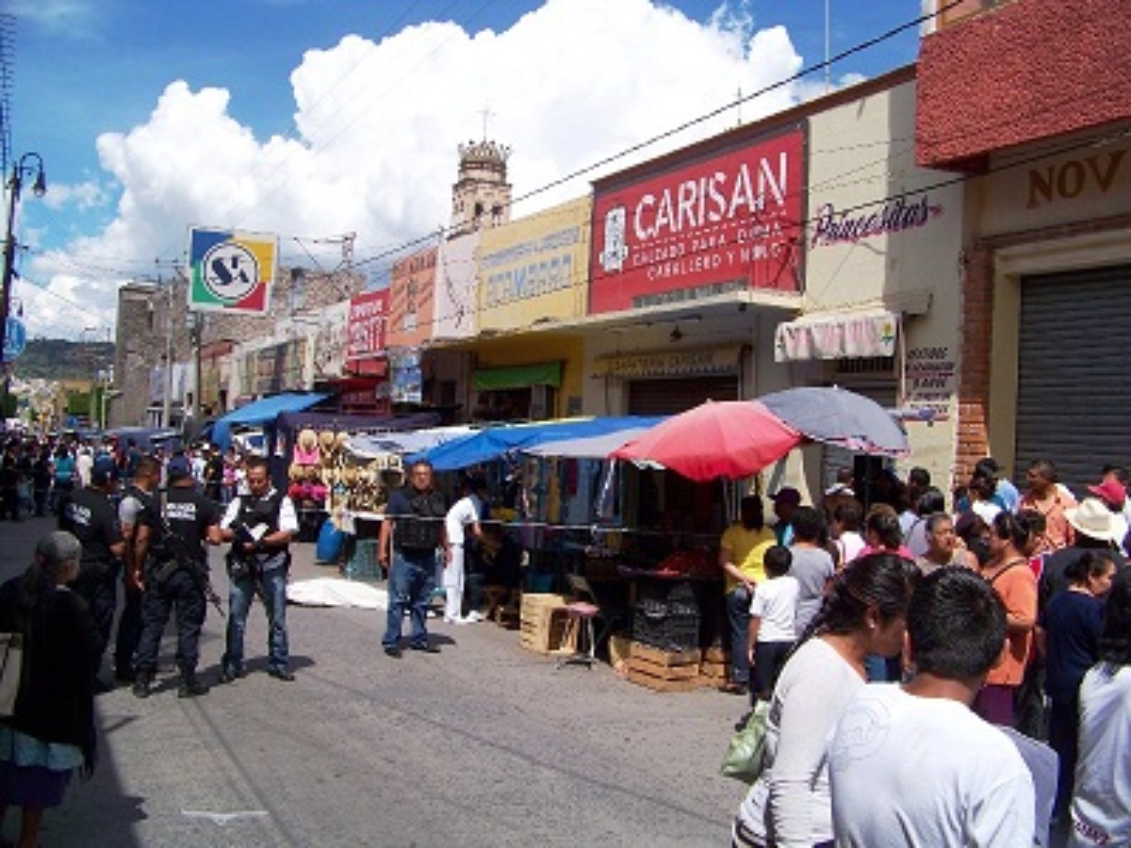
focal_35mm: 36
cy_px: 424
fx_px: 1176
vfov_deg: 39.7
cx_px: 566
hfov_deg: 51.4
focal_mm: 5.85
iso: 64
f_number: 4
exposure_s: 1/640
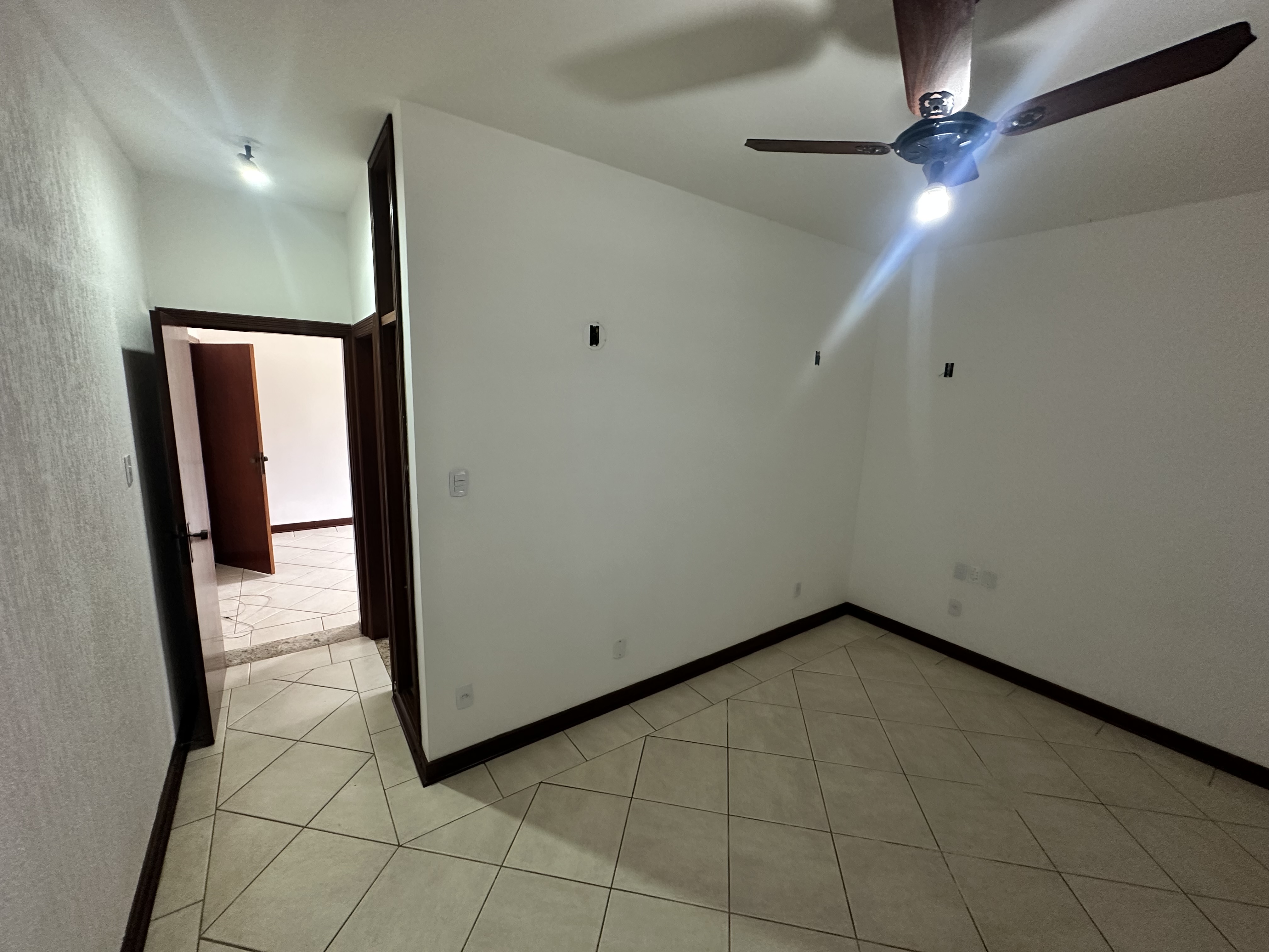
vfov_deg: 85.7
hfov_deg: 102.1
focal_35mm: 14
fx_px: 513
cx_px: 634
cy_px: 476
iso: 400
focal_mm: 2.22
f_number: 2.2
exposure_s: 1/60
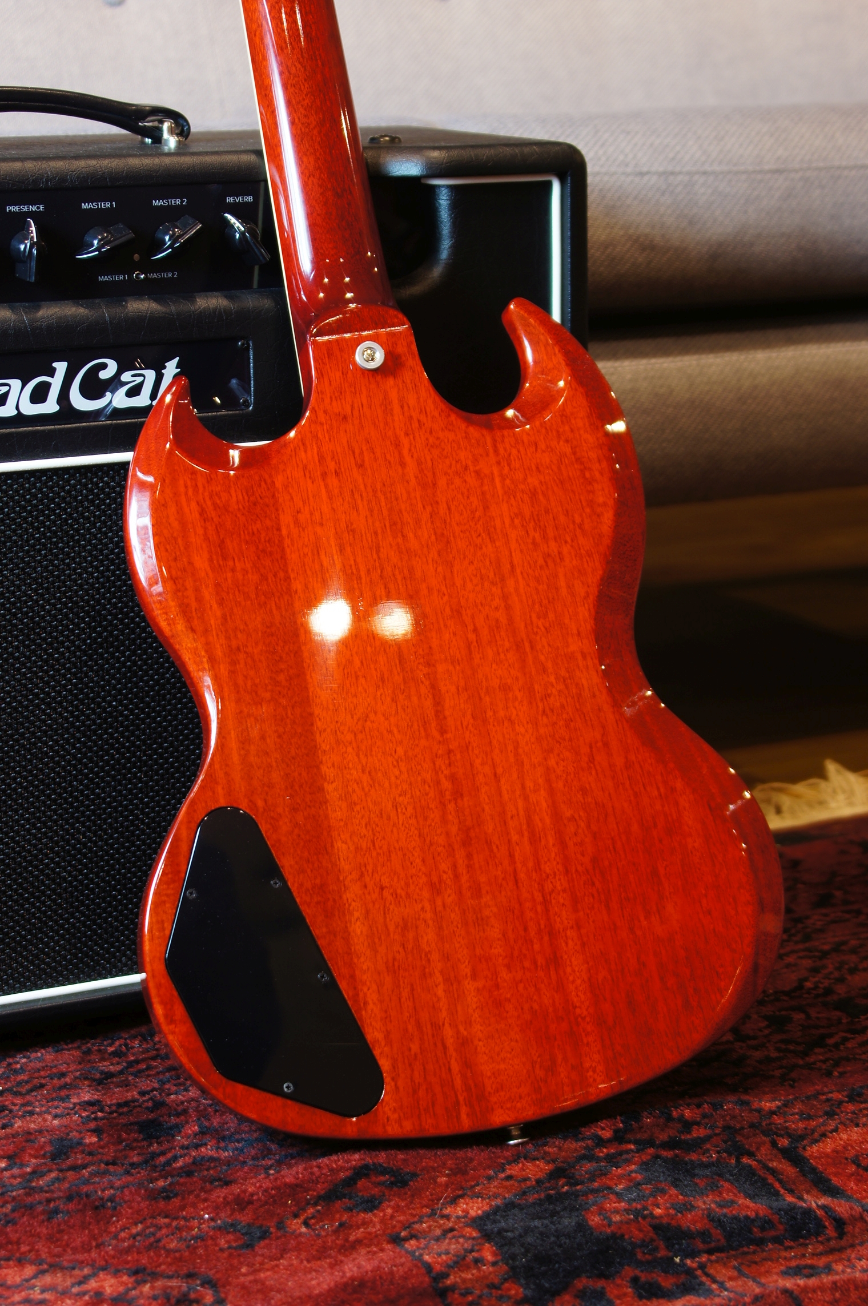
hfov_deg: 20.1
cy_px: 653
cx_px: 434
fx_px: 2447
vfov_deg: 29.9
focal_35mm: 68
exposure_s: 1/5
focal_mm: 45
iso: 100
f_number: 4.5
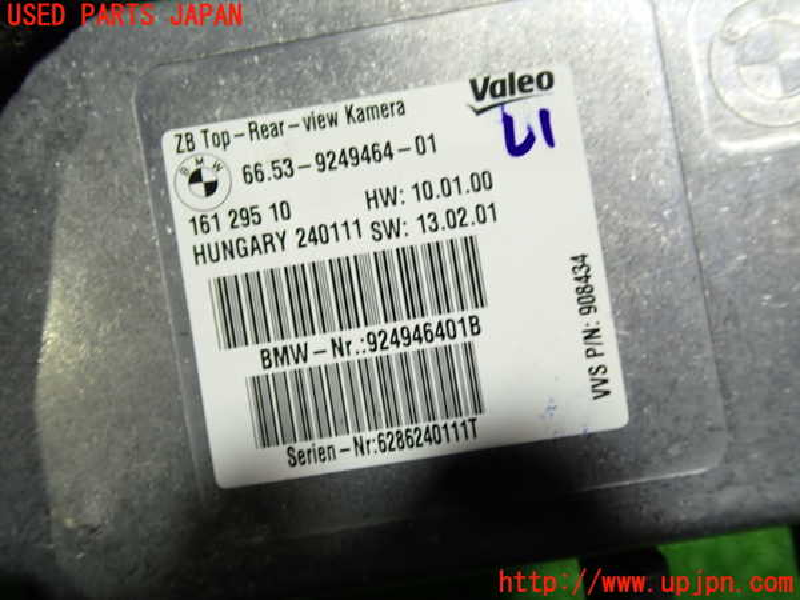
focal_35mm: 30
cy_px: 300
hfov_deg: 60.0
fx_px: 693
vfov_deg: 46.8
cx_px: 400
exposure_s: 1/50
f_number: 2.3
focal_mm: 5.4
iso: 200
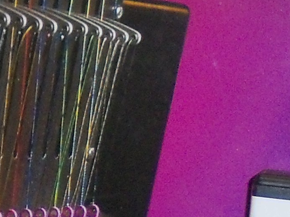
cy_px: 295
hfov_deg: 9.8
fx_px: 1676
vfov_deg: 7.3
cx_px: 13
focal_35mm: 200
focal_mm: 6.3
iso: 200
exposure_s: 1/60
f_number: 3.5
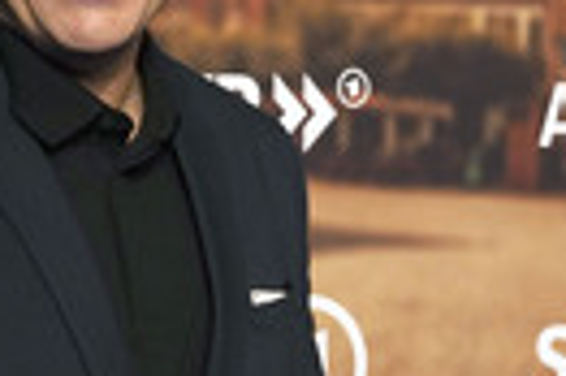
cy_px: 285
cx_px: 188
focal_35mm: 172
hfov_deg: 11.9
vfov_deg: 8.0
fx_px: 2701
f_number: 4.5
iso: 2500
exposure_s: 1/250
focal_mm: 50
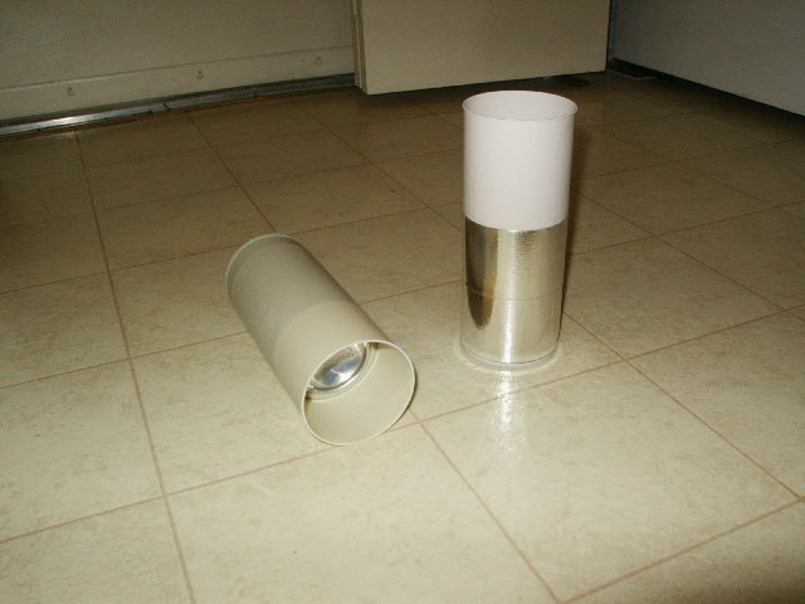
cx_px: 402
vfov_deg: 40.7
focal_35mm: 35
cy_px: 302
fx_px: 814
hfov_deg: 52.6
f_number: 6.7
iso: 200
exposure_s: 1/45
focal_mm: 7.18
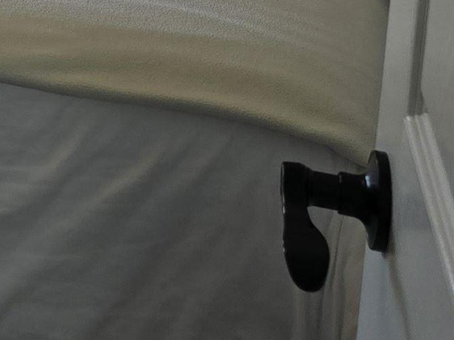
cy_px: -421
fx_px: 1403
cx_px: -498
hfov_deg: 14.6
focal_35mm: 107
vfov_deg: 11.8
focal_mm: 6.3
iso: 50
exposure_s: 1/120
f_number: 1.7
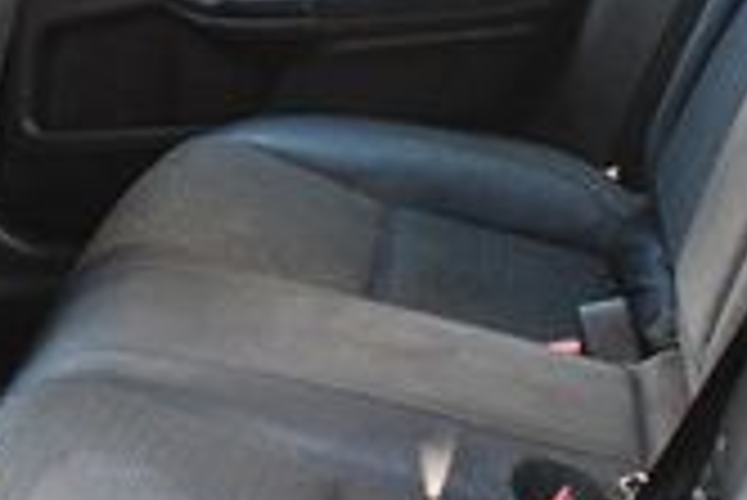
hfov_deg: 19.5
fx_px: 2160
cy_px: 149
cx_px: 225
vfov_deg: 13.2
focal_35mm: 104
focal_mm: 18
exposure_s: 1/125
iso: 2200
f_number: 3.5
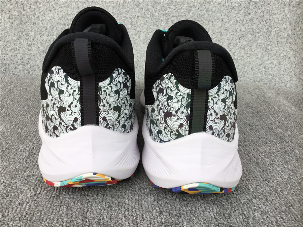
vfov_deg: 45.4
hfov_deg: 58.4
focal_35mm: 31
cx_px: 152
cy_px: 114
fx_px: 271
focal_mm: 3.3
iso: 25
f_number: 2.4
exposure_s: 1/128
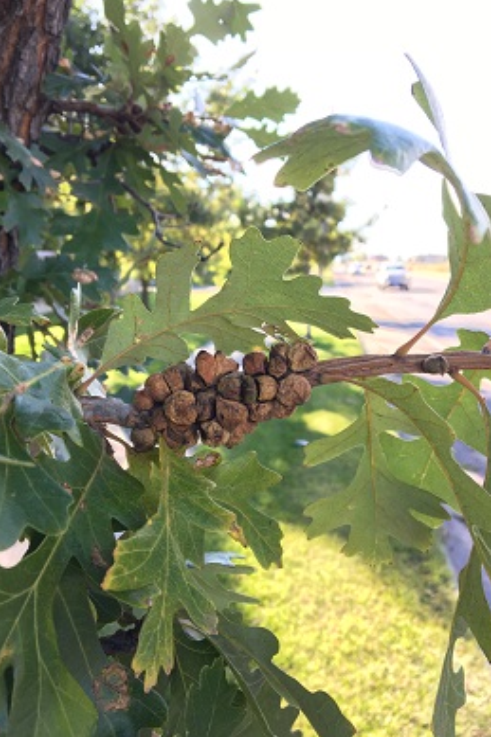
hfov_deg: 42.3
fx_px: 635
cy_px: 362
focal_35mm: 31
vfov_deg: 60.3
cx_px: 243
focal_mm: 4.15
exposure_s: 1/120
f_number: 2.2
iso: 25
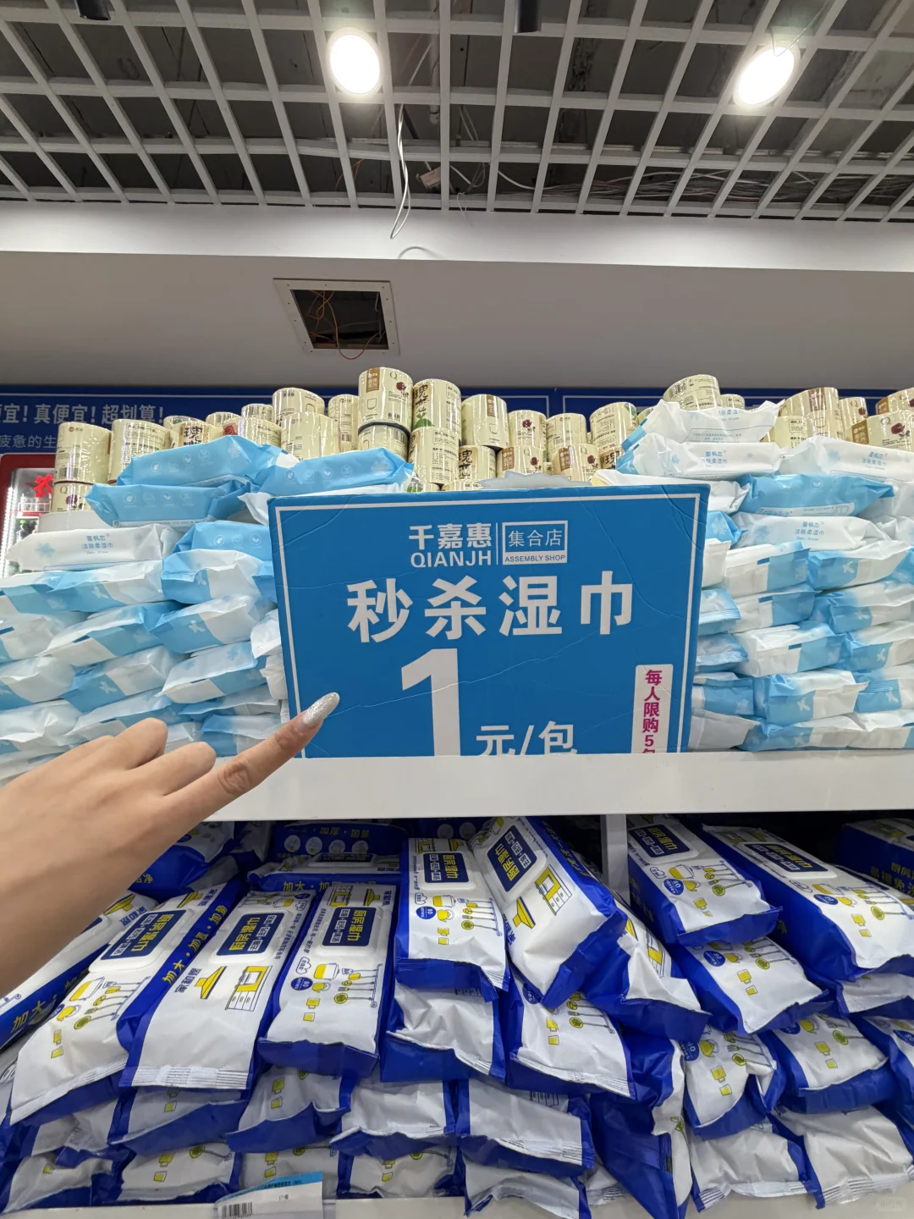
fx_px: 493
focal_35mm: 14
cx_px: 457
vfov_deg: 102.1
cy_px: 610
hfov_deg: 85.7
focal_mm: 2.22
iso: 160
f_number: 2.2
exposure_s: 1/100
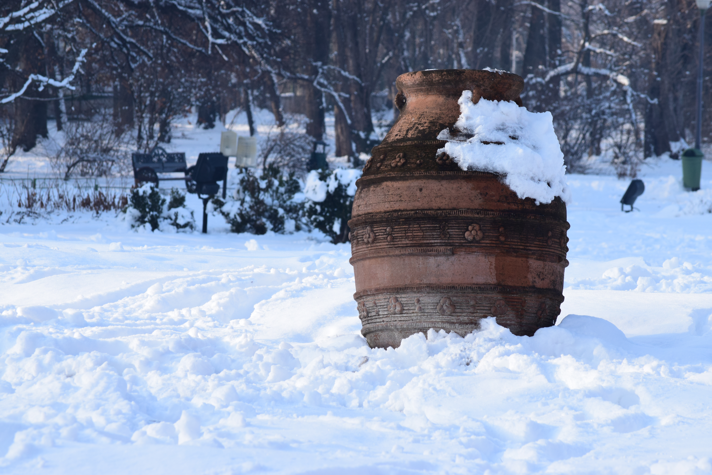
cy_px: 238
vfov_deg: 9.1
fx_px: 2966
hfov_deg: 13.7
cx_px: 356
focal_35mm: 150
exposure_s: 1/250
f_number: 10
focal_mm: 100
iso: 400
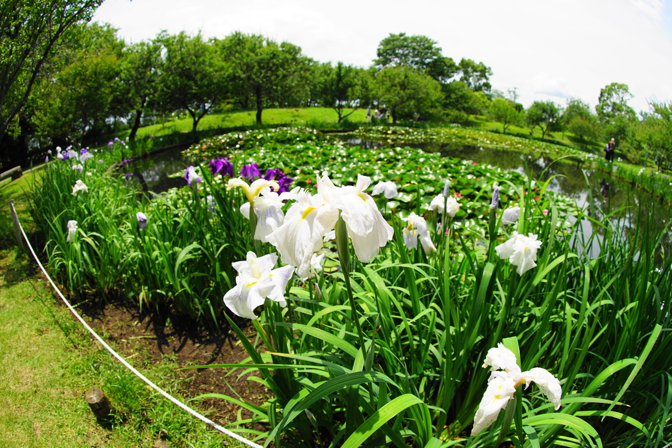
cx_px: 336
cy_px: 224
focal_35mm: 16
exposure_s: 1/125
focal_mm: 16
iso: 100
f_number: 9
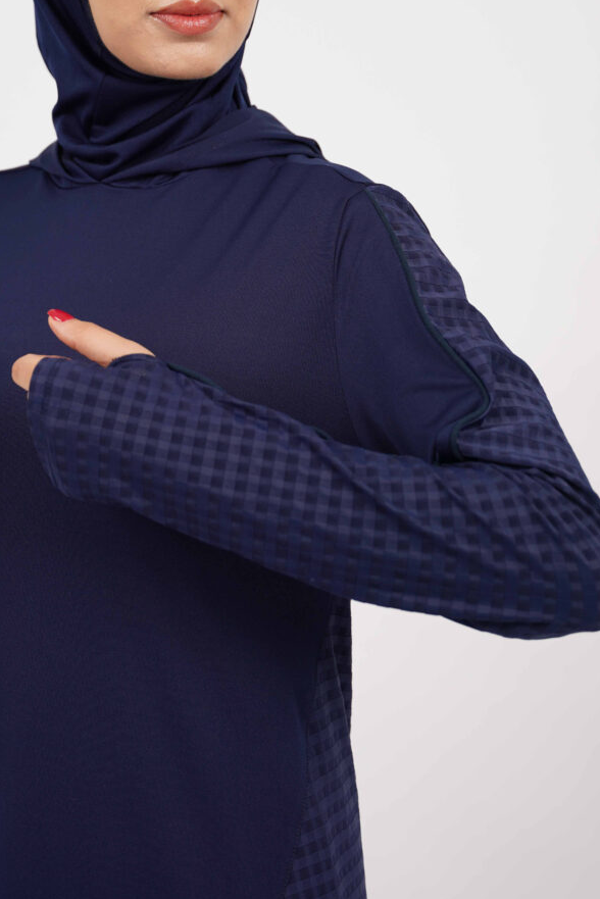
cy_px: 455
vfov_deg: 40.6
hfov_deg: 27.8
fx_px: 1214
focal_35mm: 49
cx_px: 305
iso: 100
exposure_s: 1/250
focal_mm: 47.6
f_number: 2.8
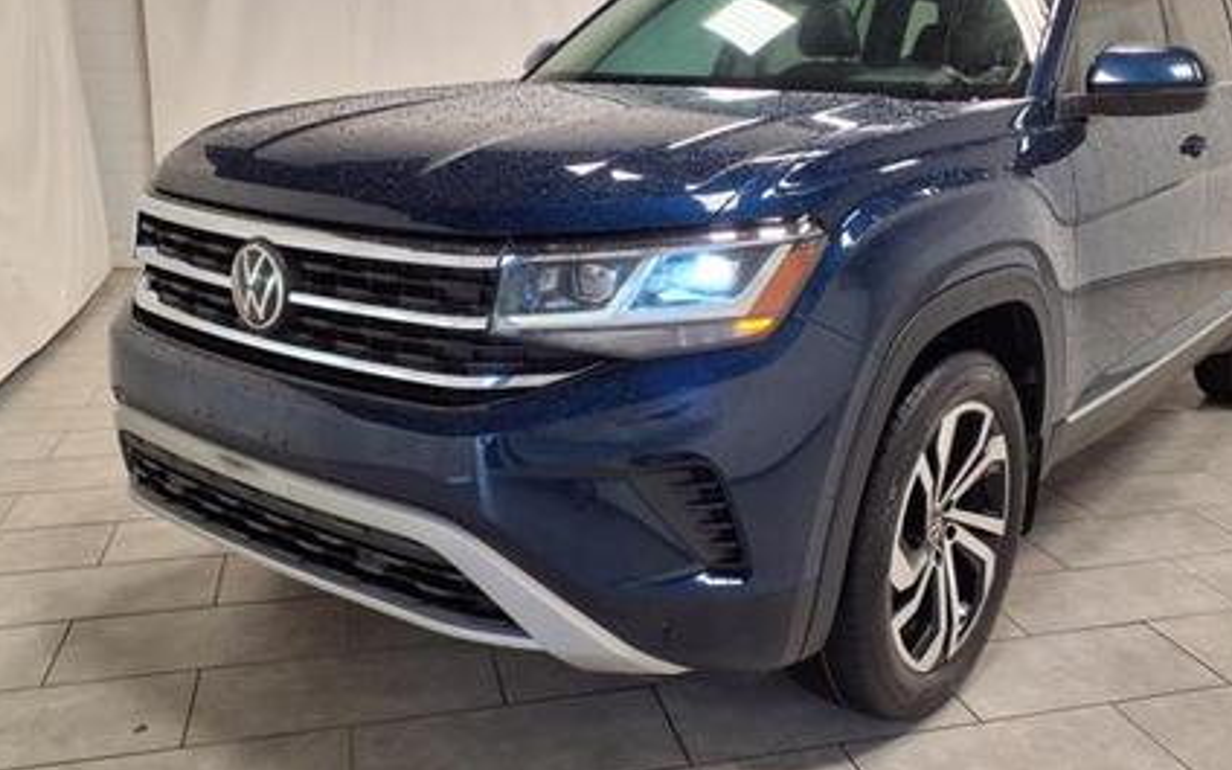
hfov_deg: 56.5
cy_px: 328
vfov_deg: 37.2
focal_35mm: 34
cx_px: 697
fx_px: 1142
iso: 64
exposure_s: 1/120
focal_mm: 3.58
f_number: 1.9
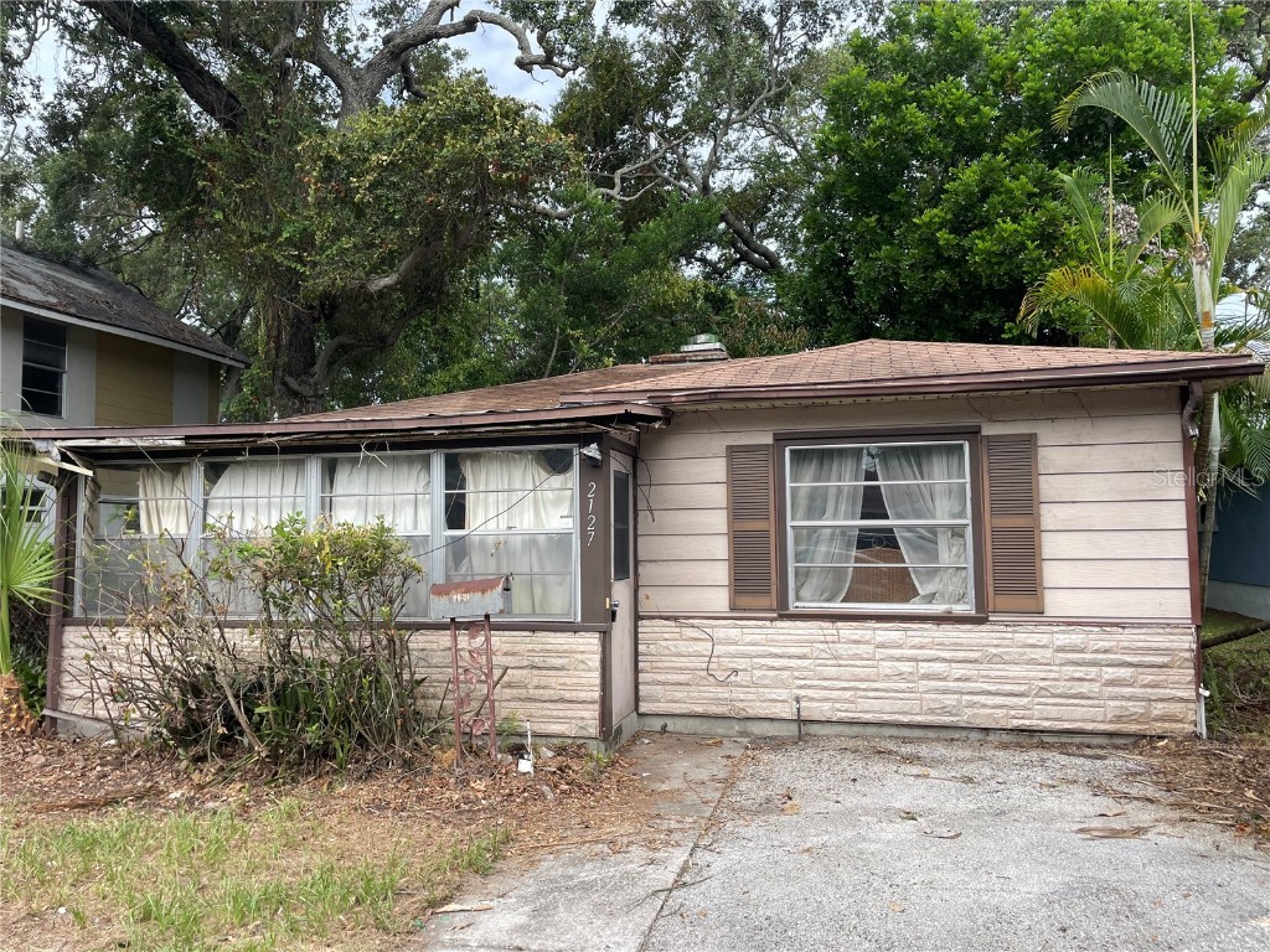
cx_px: 635
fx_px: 954
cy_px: 476
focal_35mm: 26
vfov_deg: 53.1
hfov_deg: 67.3
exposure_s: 1/1182
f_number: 1.6
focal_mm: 4.2
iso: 32
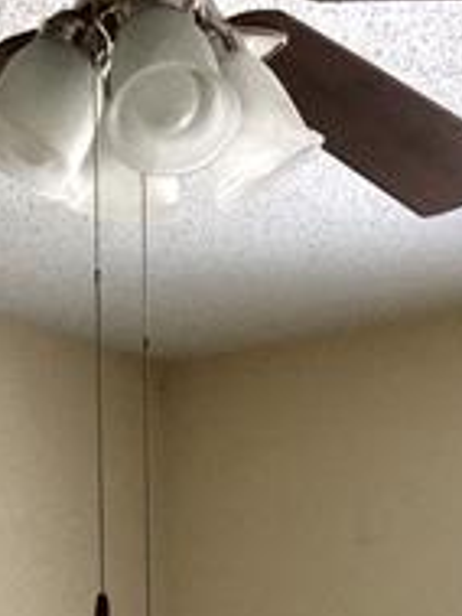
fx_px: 2097
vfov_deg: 14.4
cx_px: 296
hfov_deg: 12.6
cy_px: 1160
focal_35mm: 118
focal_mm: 4.15
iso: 32
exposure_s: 1/120
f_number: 2.2
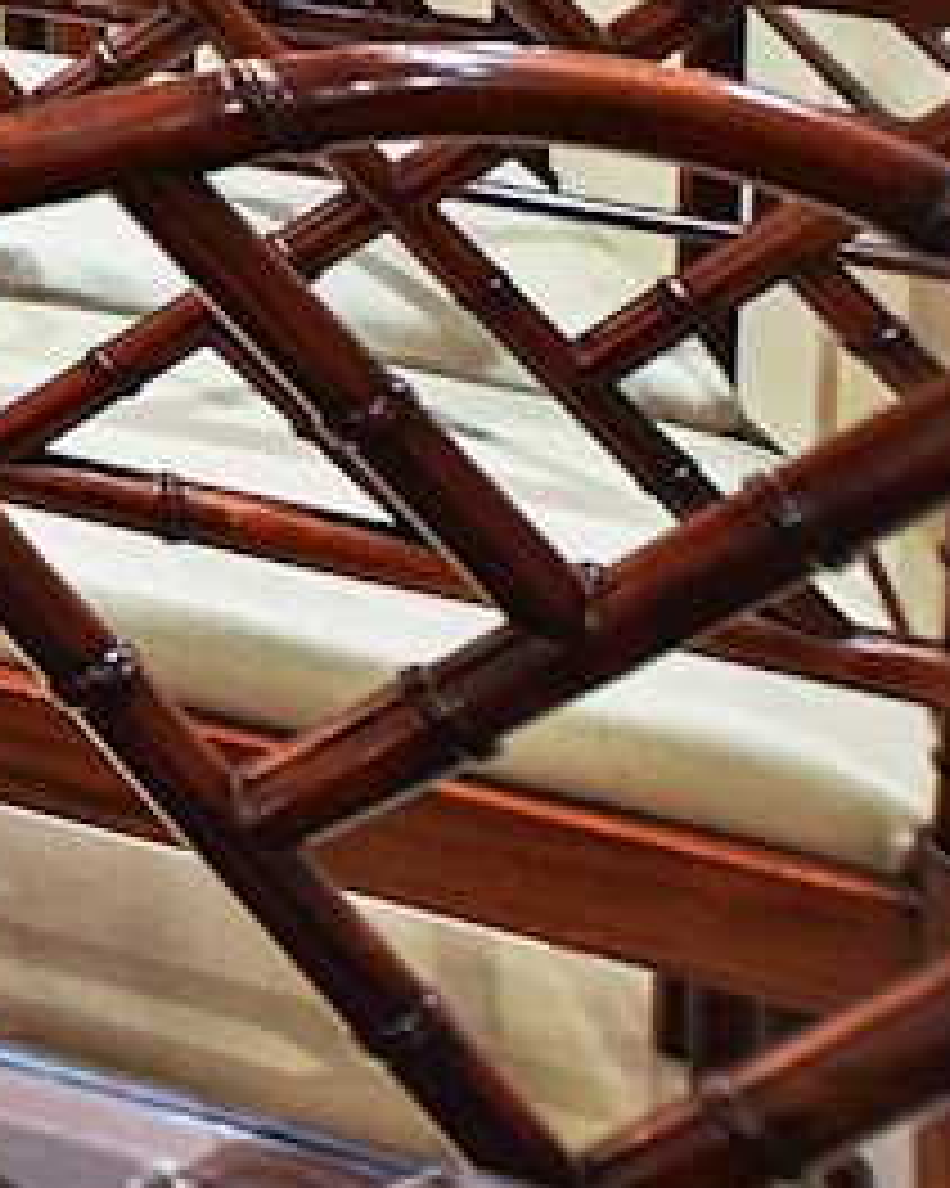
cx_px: -2782
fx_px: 3376
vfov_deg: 15.4
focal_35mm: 96
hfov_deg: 8.4
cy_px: -1274
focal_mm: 10
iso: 160
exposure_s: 3
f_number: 5.6
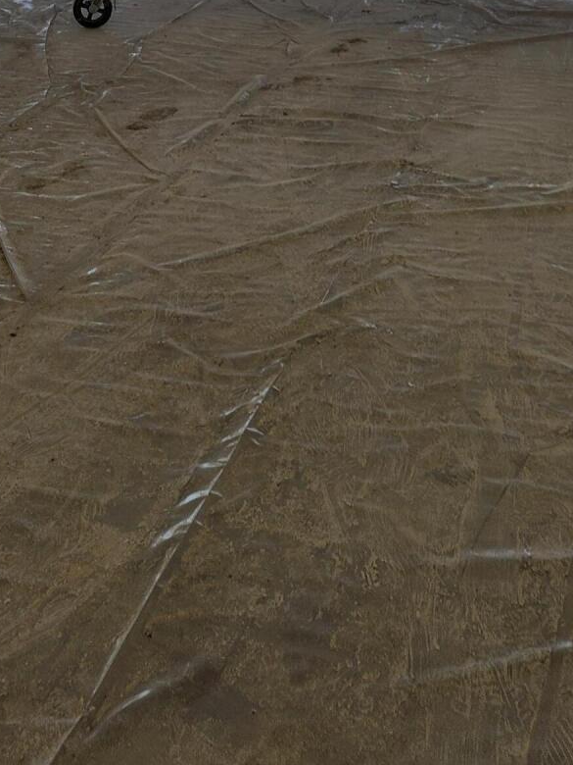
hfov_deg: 24.7
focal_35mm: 59
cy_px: -200
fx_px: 1302
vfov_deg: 27.8
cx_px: 187
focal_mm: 6.4
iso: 12
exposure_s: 1/203
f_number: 1.8
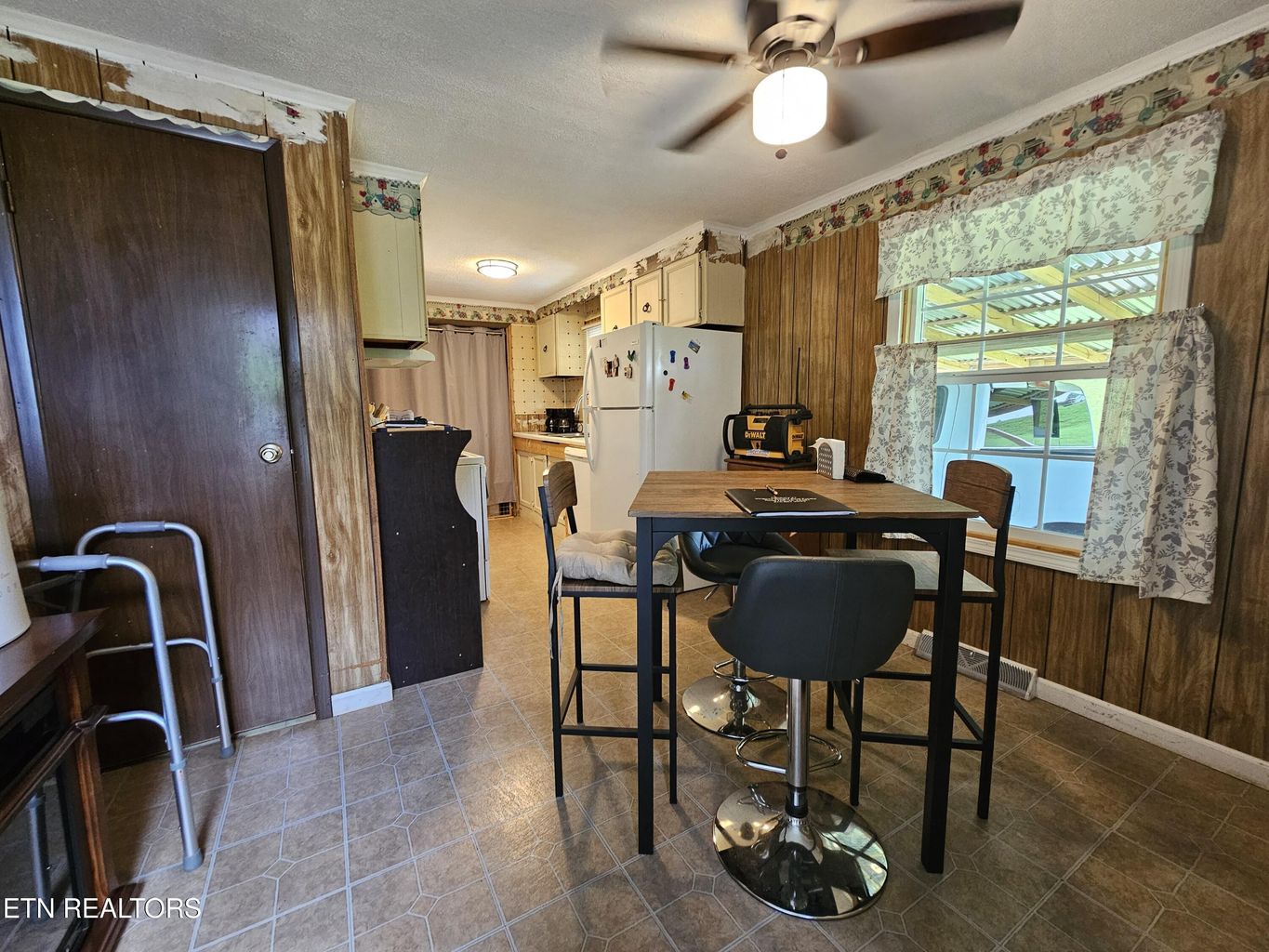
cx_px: 634
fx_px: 477
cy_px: 476
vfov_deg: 89.9
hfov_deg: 106.2
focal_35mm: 13
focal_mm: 2.2
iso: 320
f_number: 2.2
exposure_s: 1/30
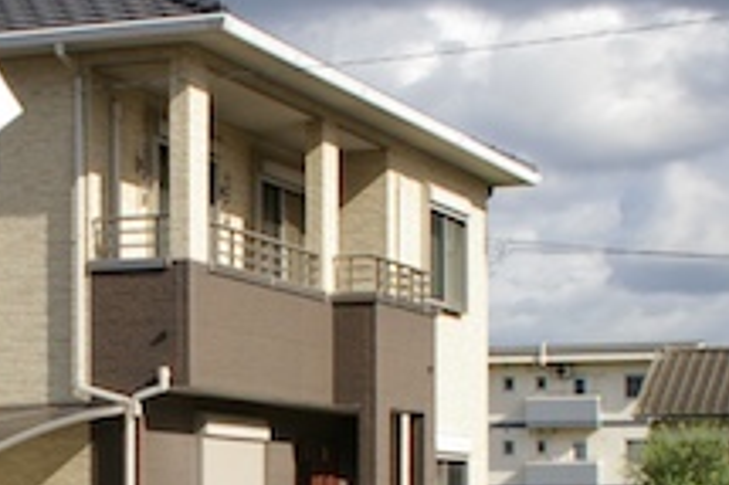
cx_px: 41
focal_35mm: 117
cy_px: 582
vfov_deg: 11.5
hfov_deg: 17.2
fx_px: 2367
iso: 400
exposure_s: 1/4000
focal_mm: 28
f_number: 4
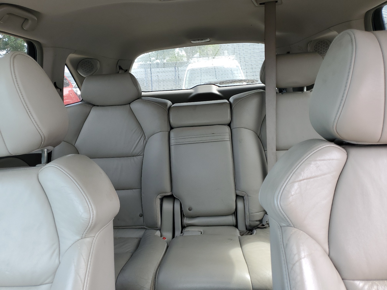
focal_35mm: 26
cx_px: 194
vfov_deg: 53.1
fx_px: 291
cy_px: 145
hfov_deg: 67.3
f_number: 1.5
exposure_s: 1/161
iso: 50
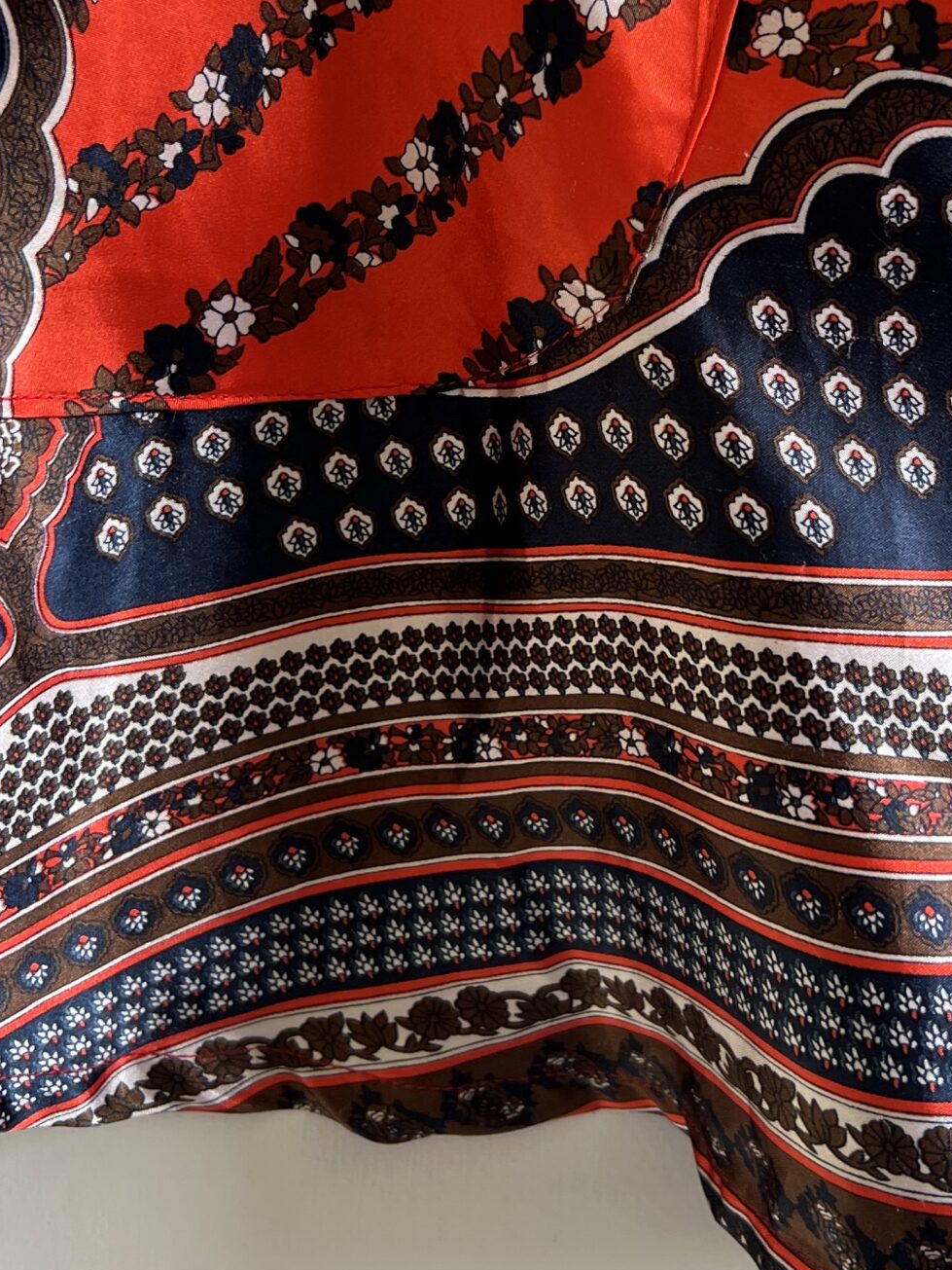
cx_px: 615
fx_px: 1870
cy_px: 296
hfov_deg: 28.4
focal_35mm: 51
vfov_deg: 36.5
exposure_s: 1/121
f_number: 1.5
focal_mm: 5.7
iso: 125
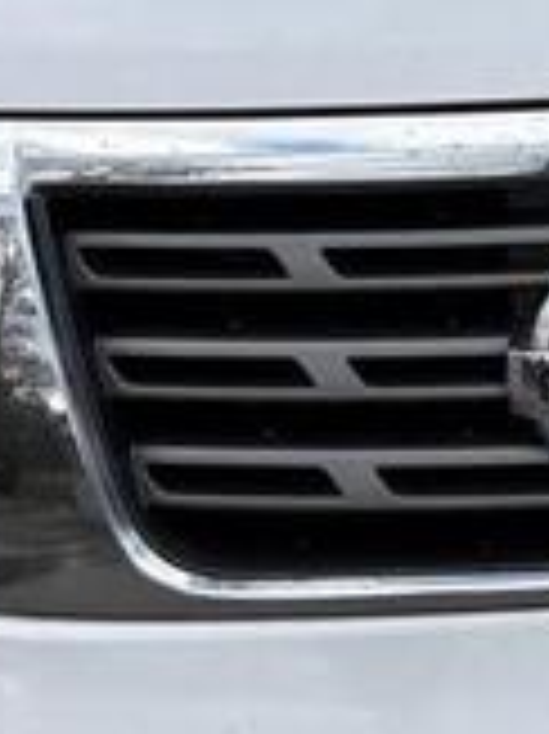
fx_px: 3028
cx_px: 1084
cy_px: 99
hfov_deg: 9.7
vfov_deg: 13.7
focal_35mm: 143
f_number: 1.6
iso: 50
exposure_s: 1/1287
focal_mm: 5.96
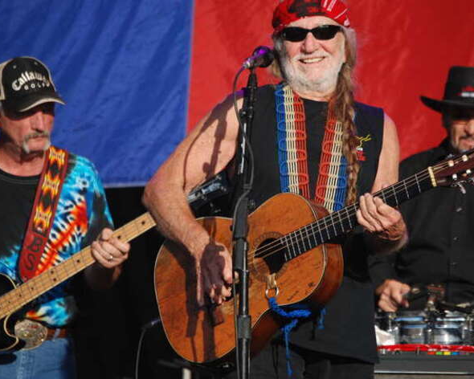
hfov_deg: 5.5
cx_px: 273
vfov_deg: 4.4
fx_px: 4961
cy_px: 176
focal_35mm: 354
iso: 200
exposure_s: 1/640
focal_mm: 185
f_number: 5.6
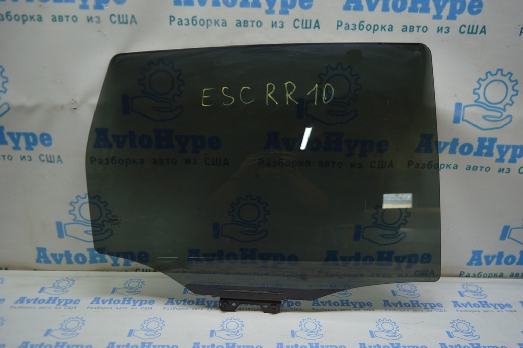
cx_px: 262
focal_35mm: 27
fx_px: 392
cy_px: 174
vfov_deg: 47.9
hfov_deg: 67.4
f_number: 3.5
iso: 400
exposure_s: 1/100
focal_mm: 18
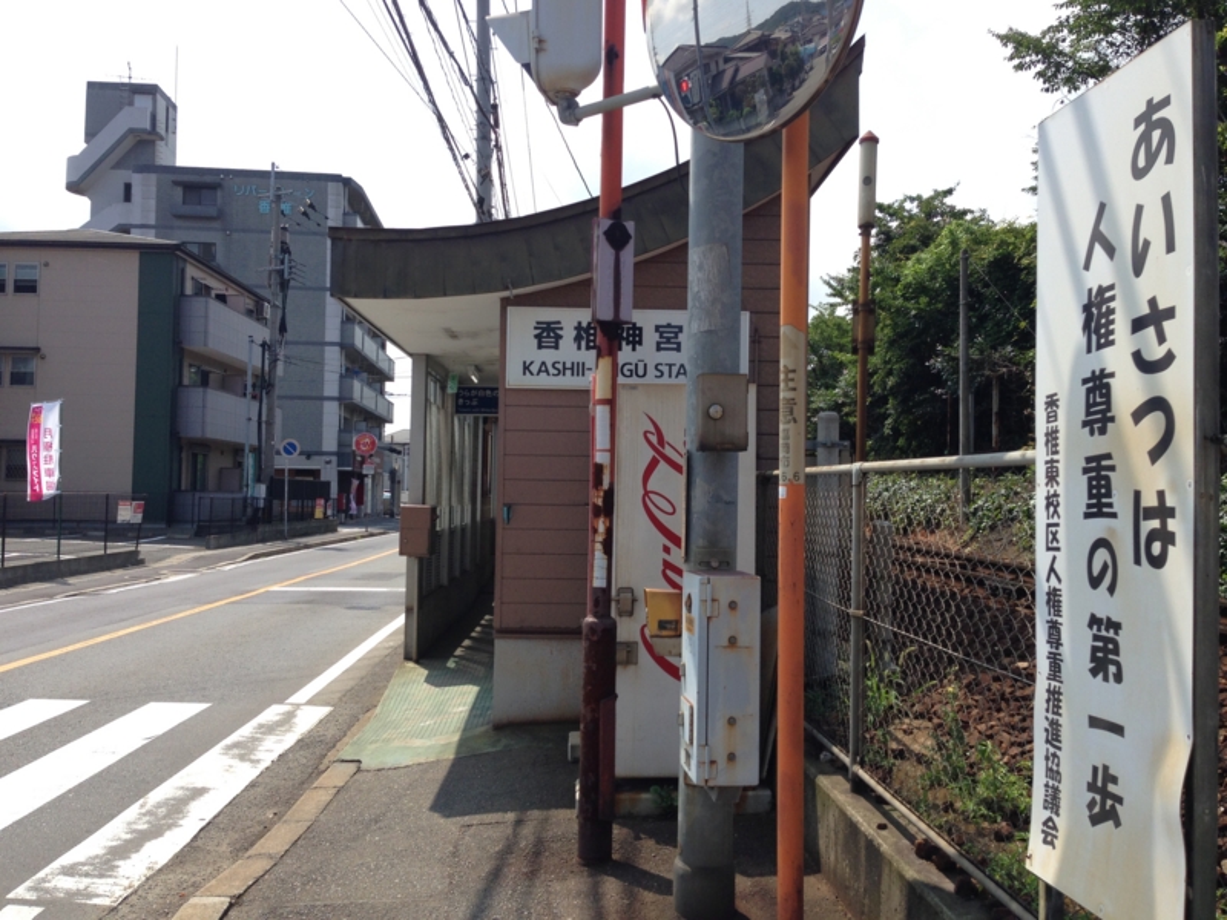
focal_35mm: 33
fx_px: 1170
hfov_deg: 55.4
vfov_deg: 42.9
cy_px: 460
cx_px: 614
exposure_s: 1/1178
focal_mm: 4.12
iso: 50
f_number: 2.4
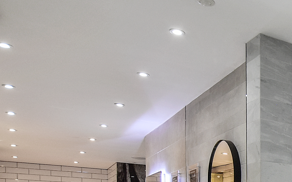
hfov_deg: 27.3
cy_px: 238
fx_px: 398
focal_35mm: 50
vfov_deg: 22.9
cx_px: 444
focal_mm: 10
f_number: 5
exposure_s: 1/20
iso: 200
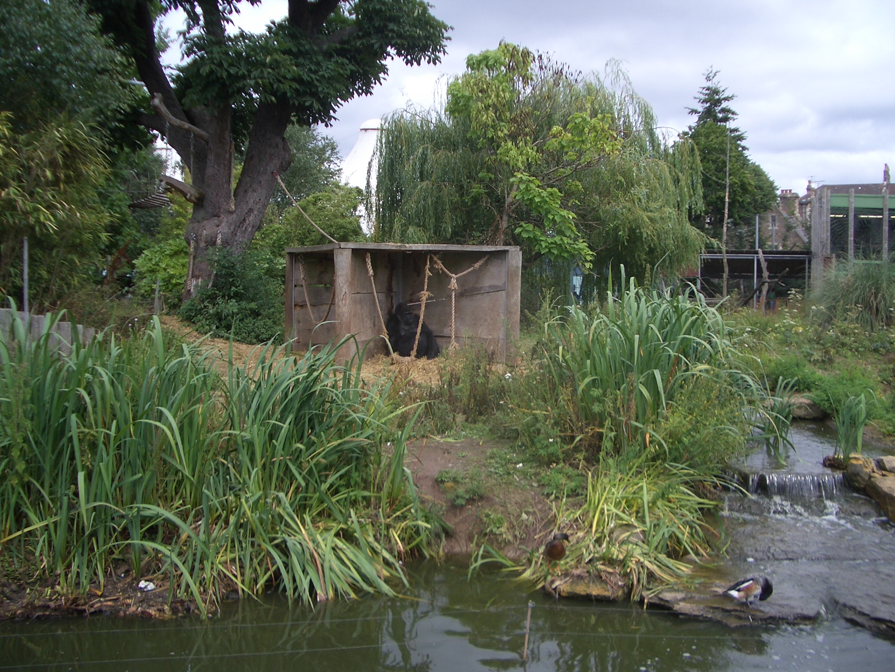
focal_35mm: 35
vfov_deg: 40.7
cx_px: 448
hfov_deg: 52.6
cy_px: 336
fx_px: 905
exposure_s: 1/800
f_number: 2.6
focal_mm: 5.8
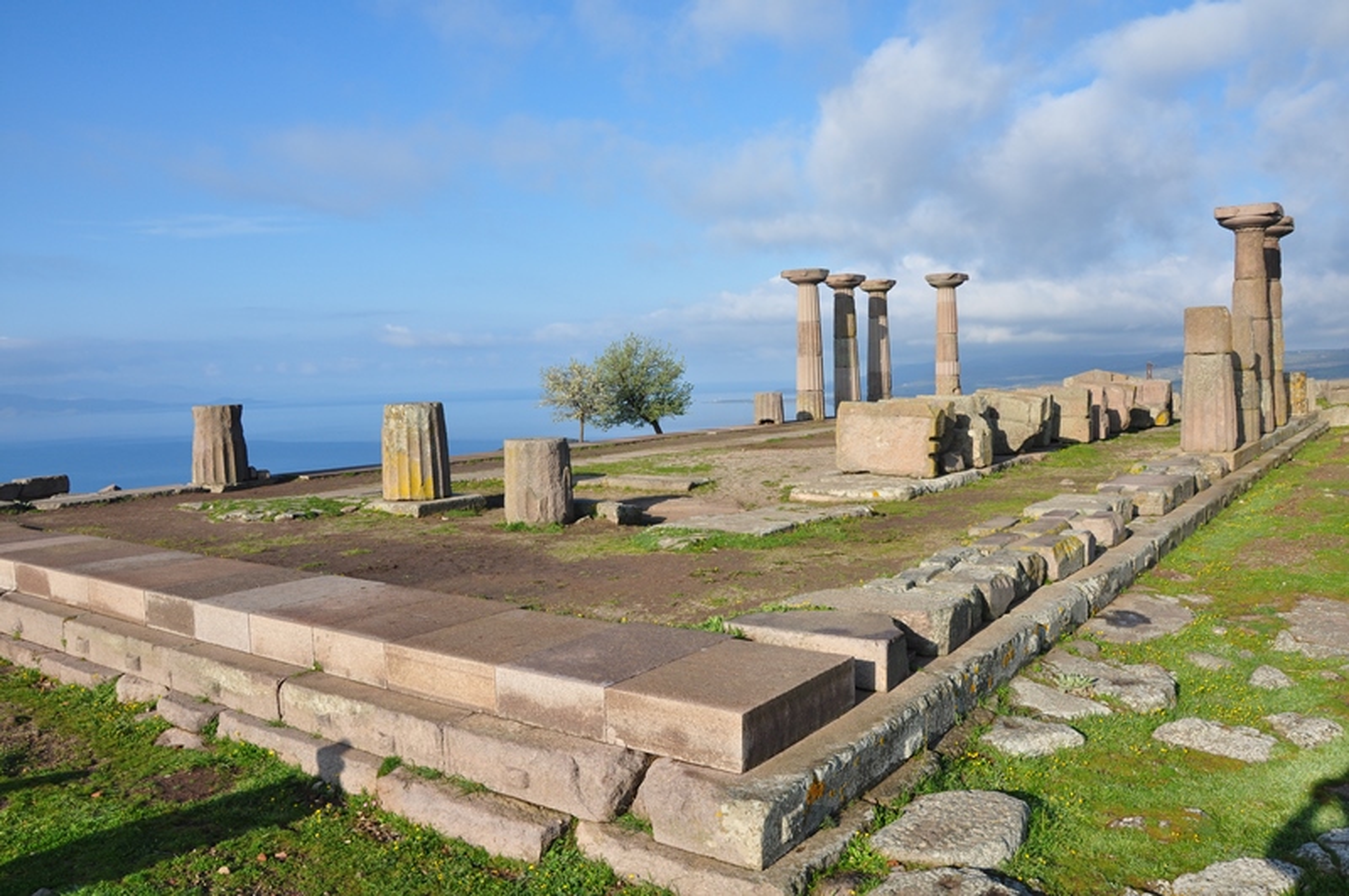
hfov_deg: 67.5
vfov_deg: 47.8
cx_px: 674
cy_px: 448
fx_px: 1010
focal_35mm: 27
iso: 200
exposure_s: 1/250
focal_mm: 18
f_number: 10
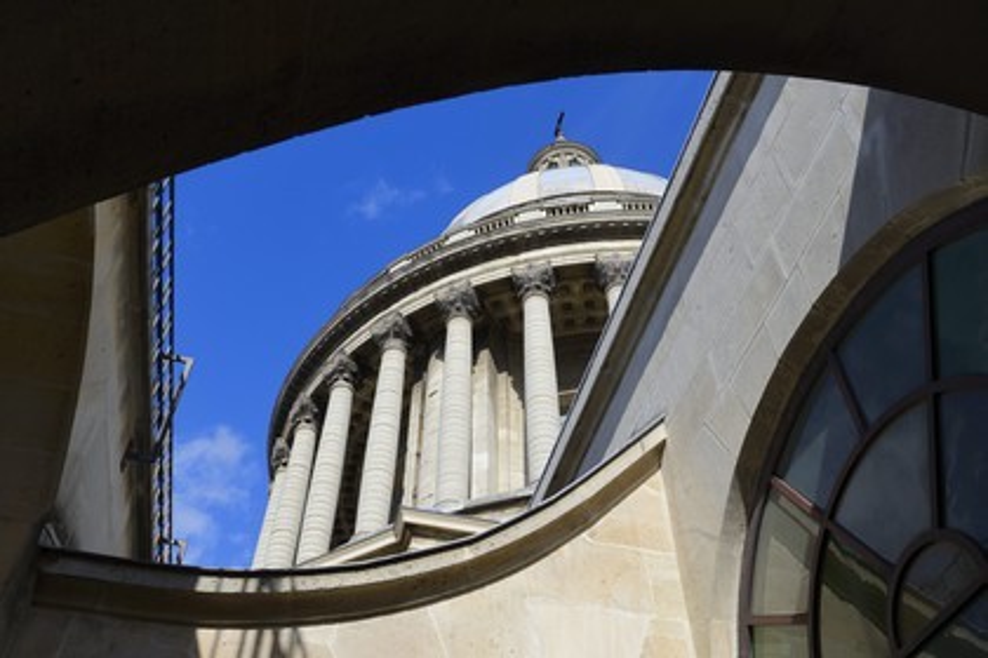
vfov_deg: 41.1
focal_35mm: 32
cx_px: 494
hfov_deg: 58.7
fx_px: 878
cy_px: 329
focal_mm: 32
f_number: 16
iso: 200
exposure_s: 1/160
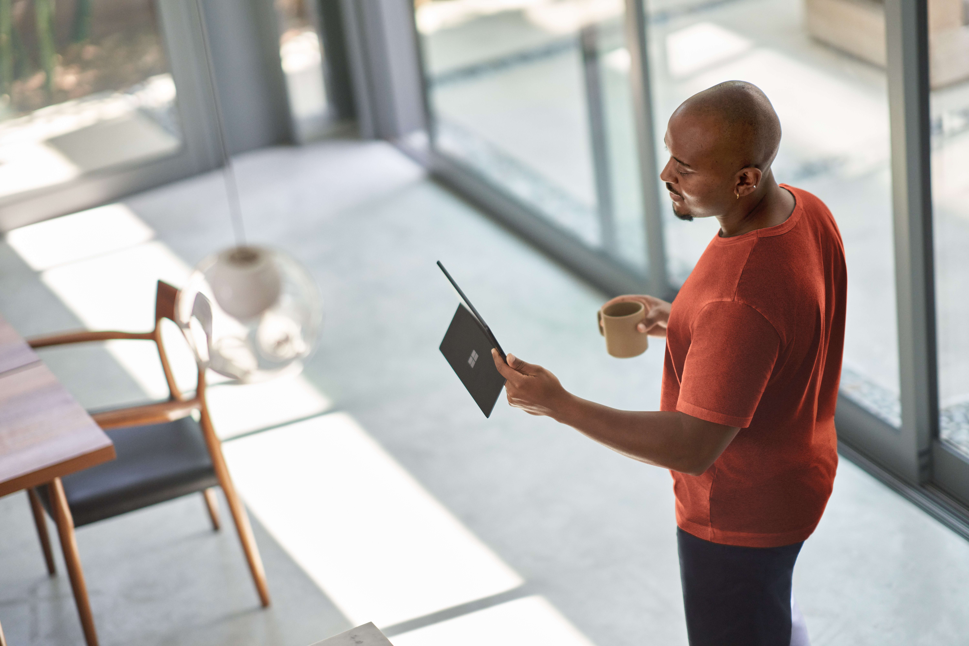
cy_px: 323
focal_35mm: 85
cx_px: 484
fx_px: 2288
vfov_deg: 16.1
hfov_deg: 23.9
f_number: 1.4
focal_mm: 85
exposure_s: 1/1250
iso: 640
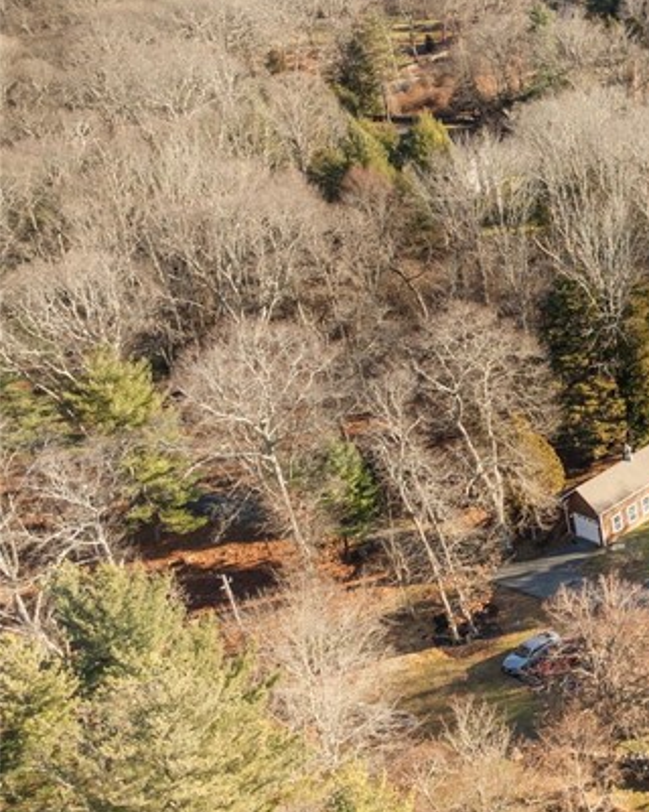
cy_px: 271
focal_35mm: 60
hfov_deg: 20.7
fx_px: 1441
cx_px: 1037
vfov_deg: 31.2
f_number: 2.8
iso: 100
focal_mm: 12.29
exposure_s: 1/320
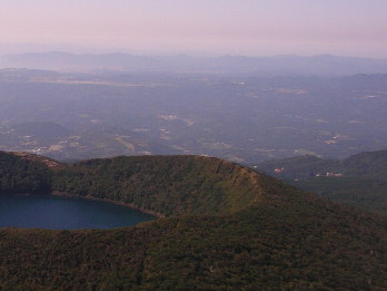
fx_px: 760
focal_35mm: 68
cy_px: 46
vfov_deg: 21.3
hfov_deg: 27.9
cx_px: 71
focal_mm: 5.7
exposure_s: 1/320
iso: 50
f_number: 2.8
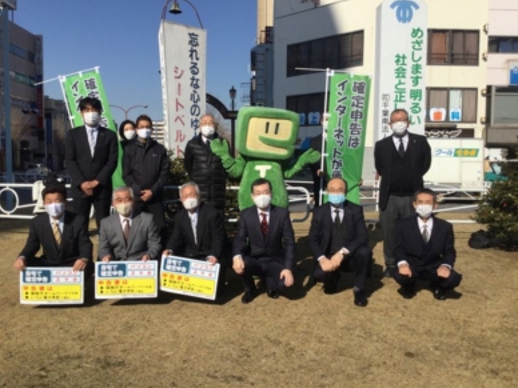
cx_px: 254
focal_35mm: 32
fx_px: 479
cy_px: 192
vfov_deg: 44.2
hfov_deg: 56.8
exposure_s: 1/2632
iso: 25
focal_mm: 3.3
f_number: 2.4
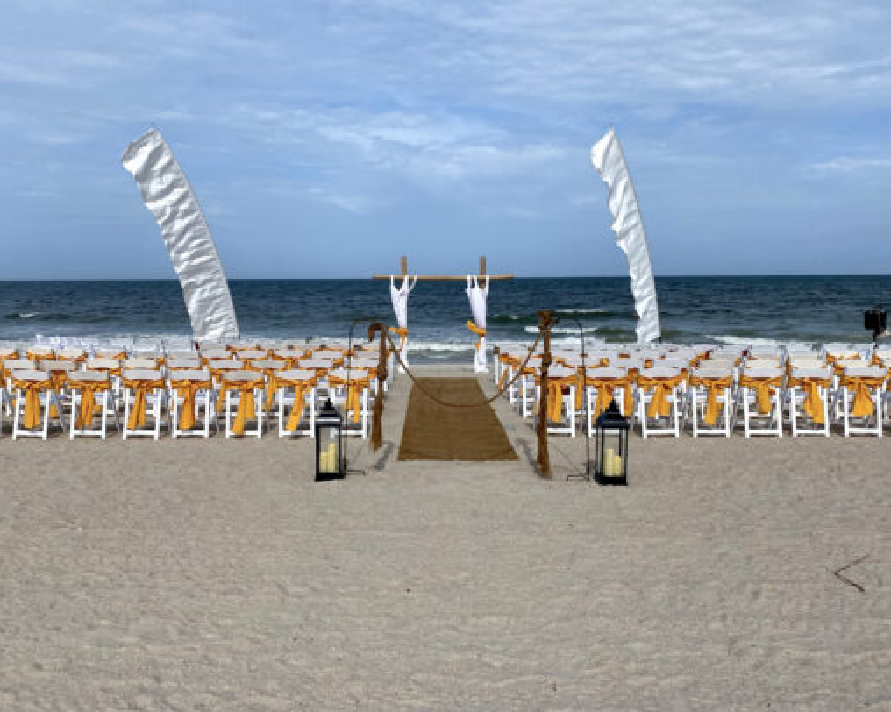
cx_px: 424
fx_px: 791
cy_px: 324
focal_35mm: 30
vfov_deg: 48.4
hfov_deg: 58.8
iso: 32
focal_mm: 4.25
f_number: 1.8
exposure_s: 1/6061
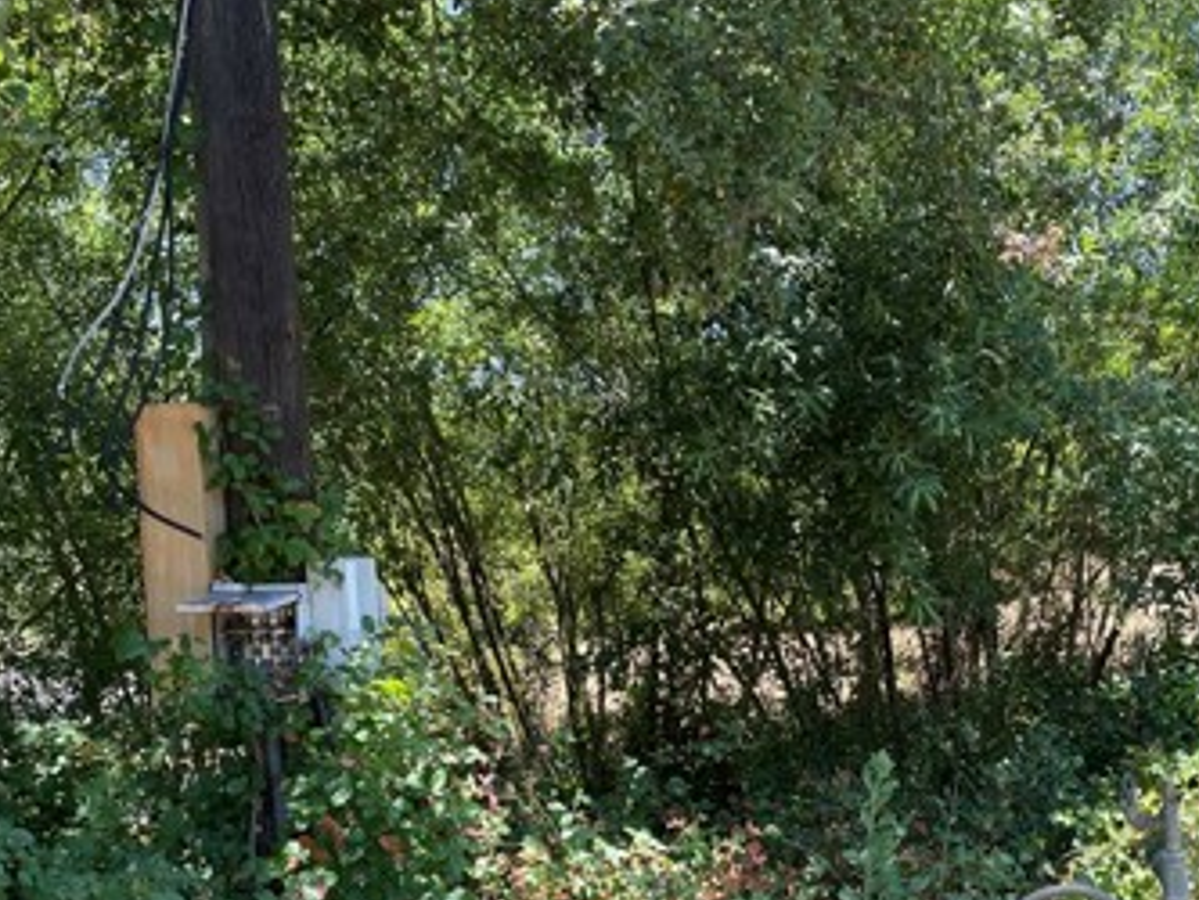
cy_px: 684
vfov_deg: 28.7
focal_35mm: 50
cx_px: 843
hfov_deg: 37.6
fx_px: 1732
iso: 32
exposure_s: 1/540
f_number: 1.6
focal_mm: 4.2
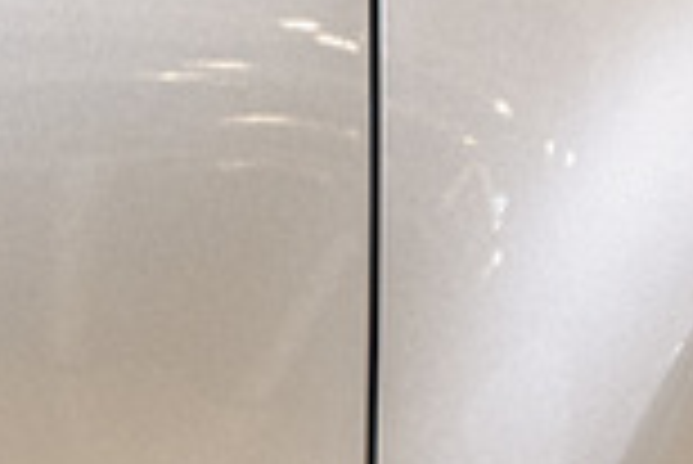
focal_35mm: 319
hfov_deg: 6.2
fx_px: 6146
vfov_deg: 4.3
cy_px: 514
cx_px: 1699
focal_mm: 48
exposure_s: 1/125
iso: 500
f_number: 2.8
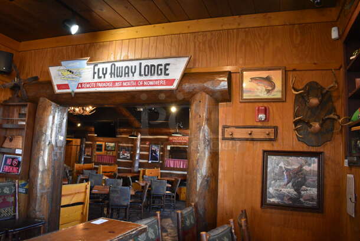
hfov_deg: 67.3
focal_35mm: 27
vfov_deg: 48.0
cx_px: 180
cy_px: 120
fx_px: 270
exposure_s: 1/125
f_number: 3.5
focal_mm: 18
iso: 2800
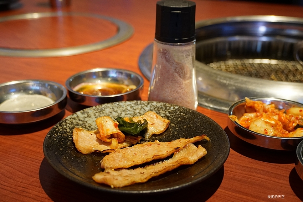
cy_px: 101
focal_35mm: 50
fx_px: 416
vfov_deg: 27.2
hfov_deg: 40.0
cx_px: 152
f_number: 4.5
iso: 2000
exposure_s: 1/30
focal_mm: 33
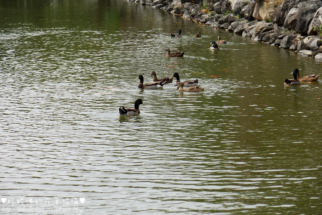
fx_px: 1409
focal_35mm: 158
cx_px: 161
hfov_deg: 13.0
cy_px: 108
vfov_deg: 8.7
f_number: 6.3
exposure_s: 1/250
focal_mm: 105
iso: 100
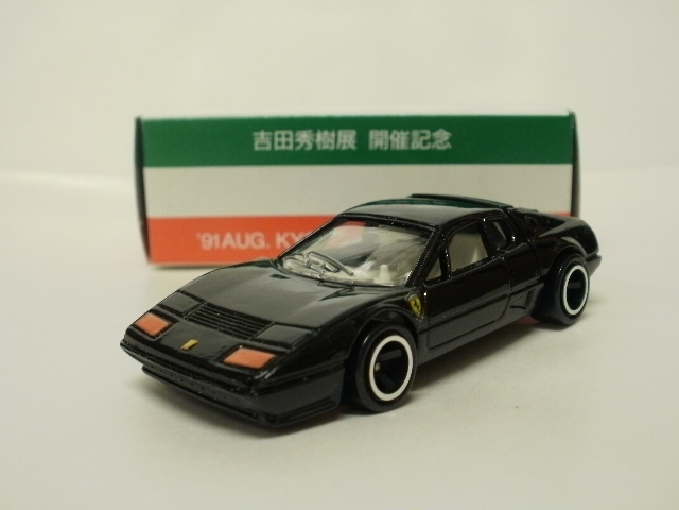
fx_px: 863
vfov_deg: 32.9
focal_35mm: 44
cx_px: 340
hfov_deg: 42.9
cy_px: 255
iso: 125
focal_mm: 7.7
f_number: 4
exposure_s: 1/10
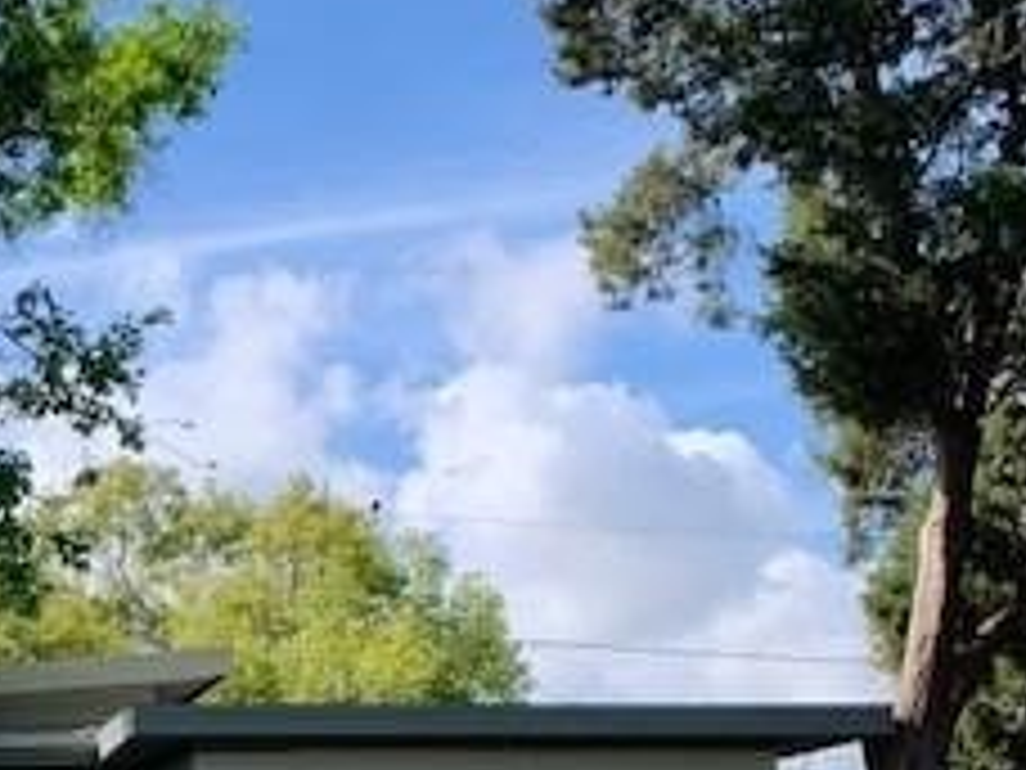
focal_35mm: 73
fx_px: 2164
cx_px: -180
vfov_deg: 18.6
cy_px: 1031
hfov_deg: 24.4
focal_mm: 4.25
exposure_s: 1/722
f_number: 1.8
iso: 25
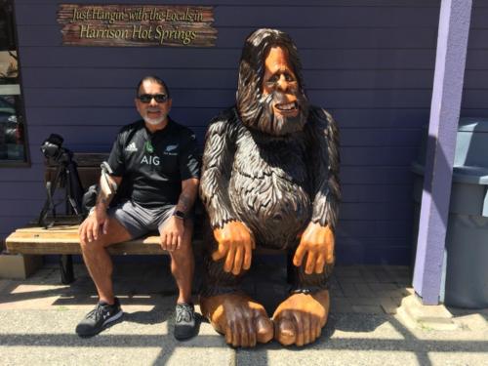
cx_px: 244
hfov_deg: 61.7
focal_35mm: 29
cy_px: 183
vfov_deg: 48.2
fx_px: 409
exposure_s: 1/284
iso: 25
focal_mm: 4.15
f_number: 2.2
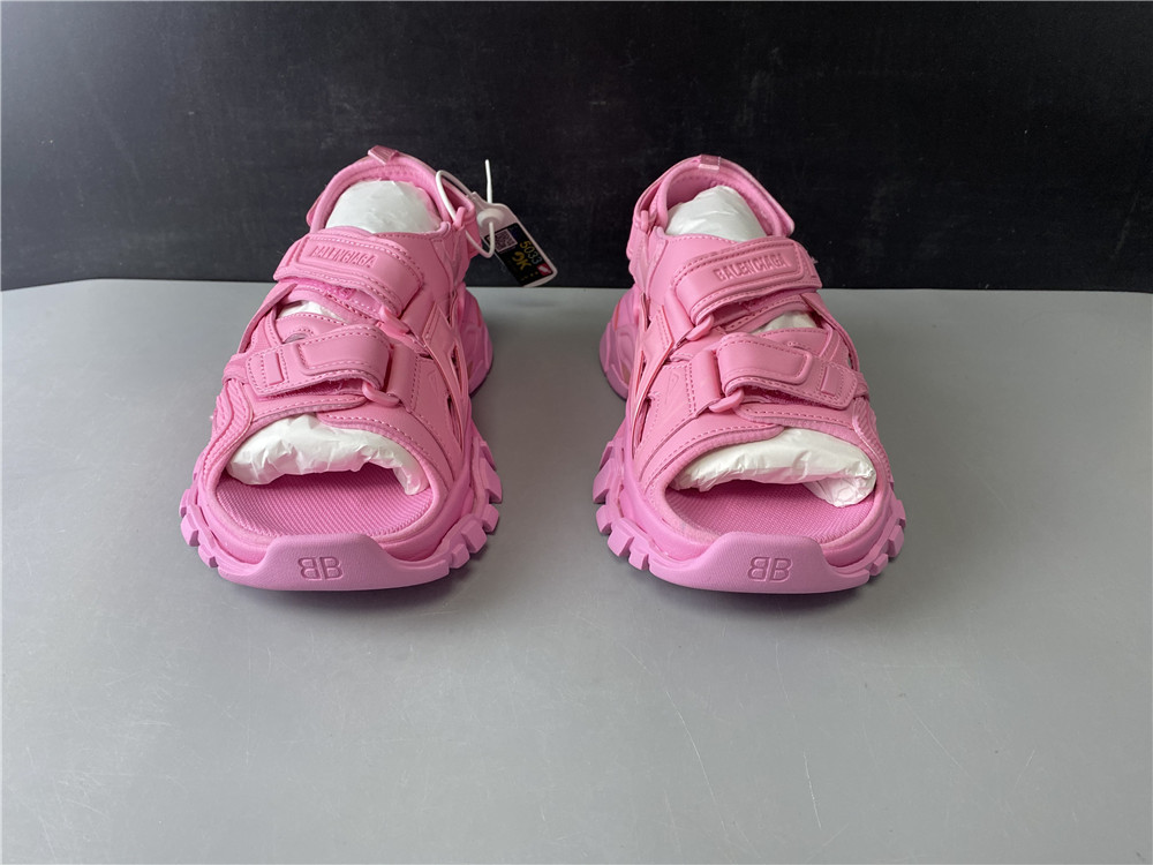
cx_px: 576
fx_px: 866
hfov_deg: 67.3
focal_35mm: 26
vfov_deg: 53.1
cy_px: 432
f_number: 1.8
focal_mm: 4.25
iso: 125
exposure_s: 1/100
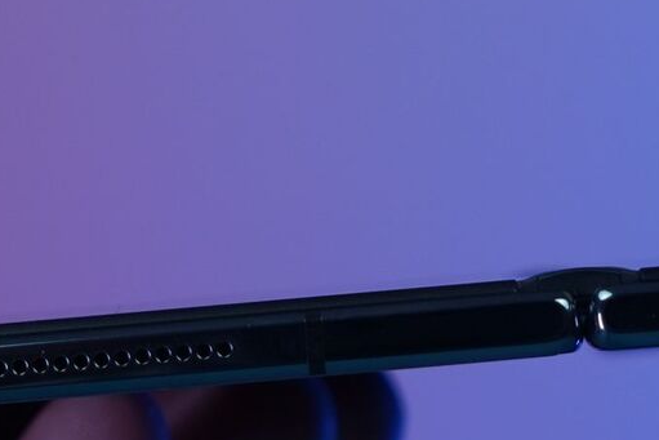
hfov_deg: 14.6
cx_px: 605
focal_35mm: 139
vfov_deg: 9.9
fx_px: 2545
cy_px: 293
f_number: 5.6
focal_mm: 37
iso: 320
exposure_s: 1/125
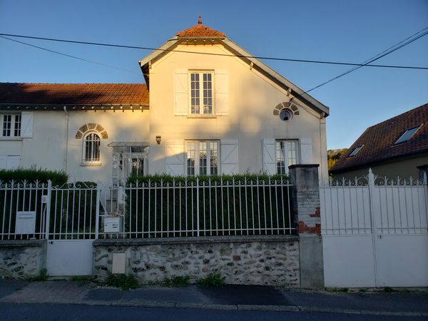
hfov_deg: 67.3
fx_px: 321
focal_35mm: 26
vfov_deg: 53.1
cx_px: 214
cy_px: 160
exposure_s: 1/854
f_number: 2.4
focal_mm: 4.3
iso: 50
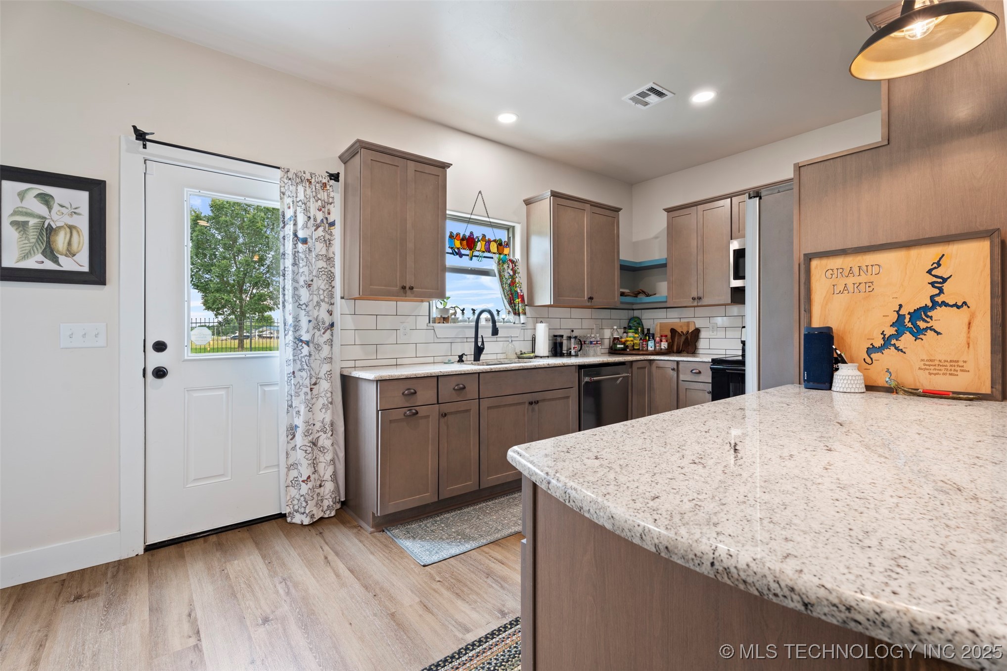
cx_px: 504
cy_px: 336
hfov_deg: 96.7
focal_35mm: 16
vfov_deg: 73.7
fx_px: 447
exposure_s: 1/2
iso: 250
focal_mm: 16
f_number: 8
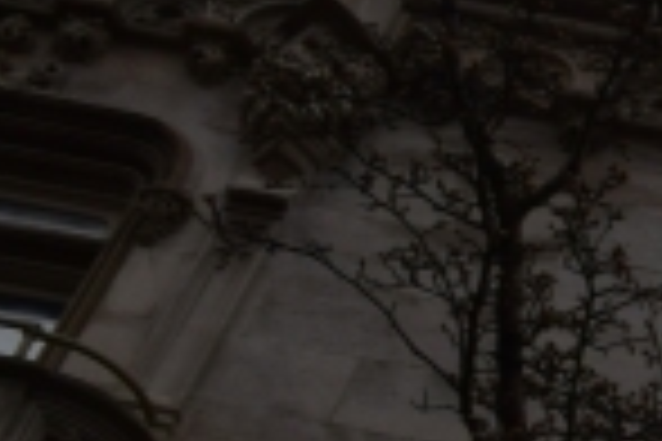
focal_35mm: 188
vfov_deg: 7.3
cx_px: 2225
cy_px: 500
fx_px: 3457
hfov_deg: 8.4
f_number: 9
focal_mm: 18
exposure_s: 1/160
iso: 400
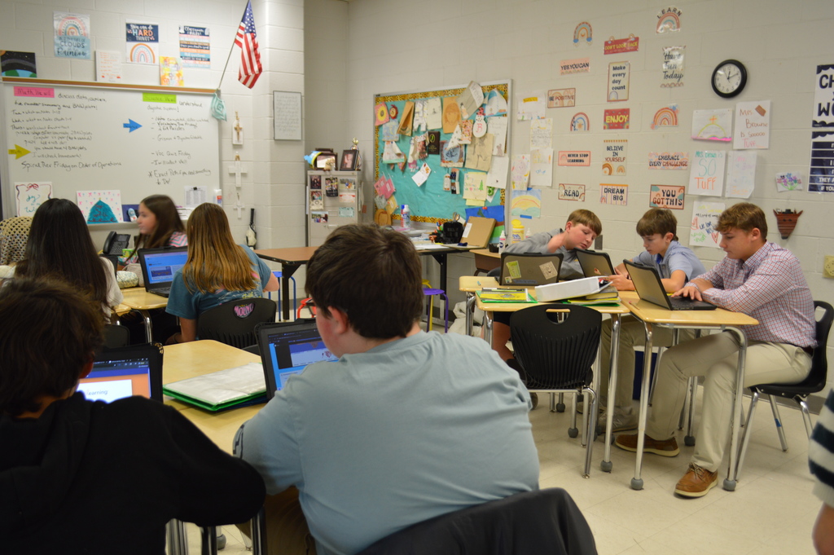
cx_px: 417
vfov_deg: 43.5
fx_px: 694
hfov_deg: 62.0
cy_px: 278
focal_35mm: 30
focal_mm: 20
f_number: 3.8
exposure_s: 1/40
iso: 400
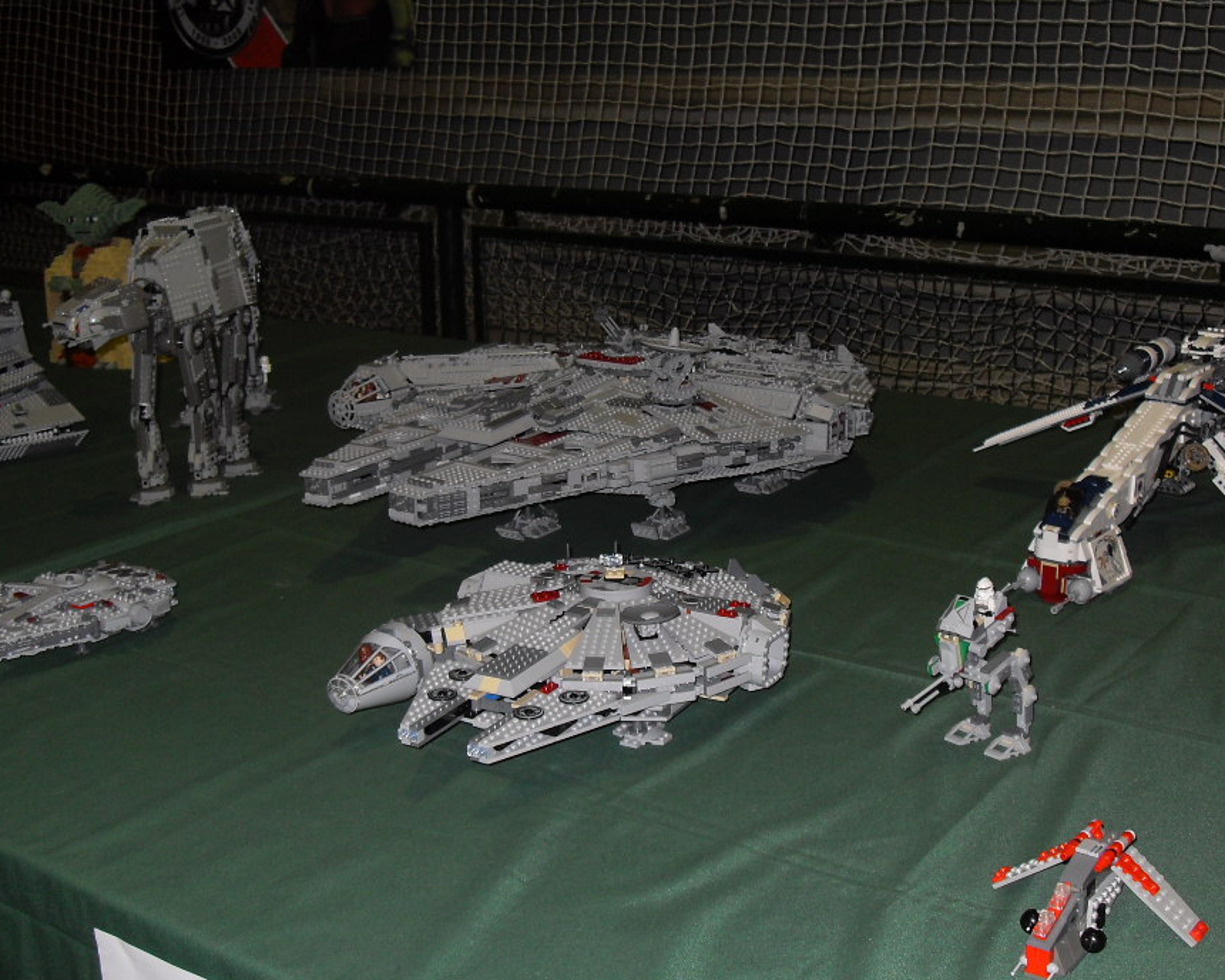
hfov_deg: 42.8
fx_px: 1559
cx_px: 691
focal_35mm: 43
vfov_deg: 34.9
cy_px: 466
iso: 100
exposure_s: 1/45
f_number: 2.8
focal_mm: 6.3
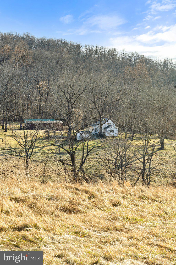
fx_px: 770
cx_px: 88
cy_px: 132
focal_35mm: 105
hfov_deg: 13.0
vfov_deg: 19.5
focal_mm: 105
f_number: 13
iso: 500
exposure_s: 1/200
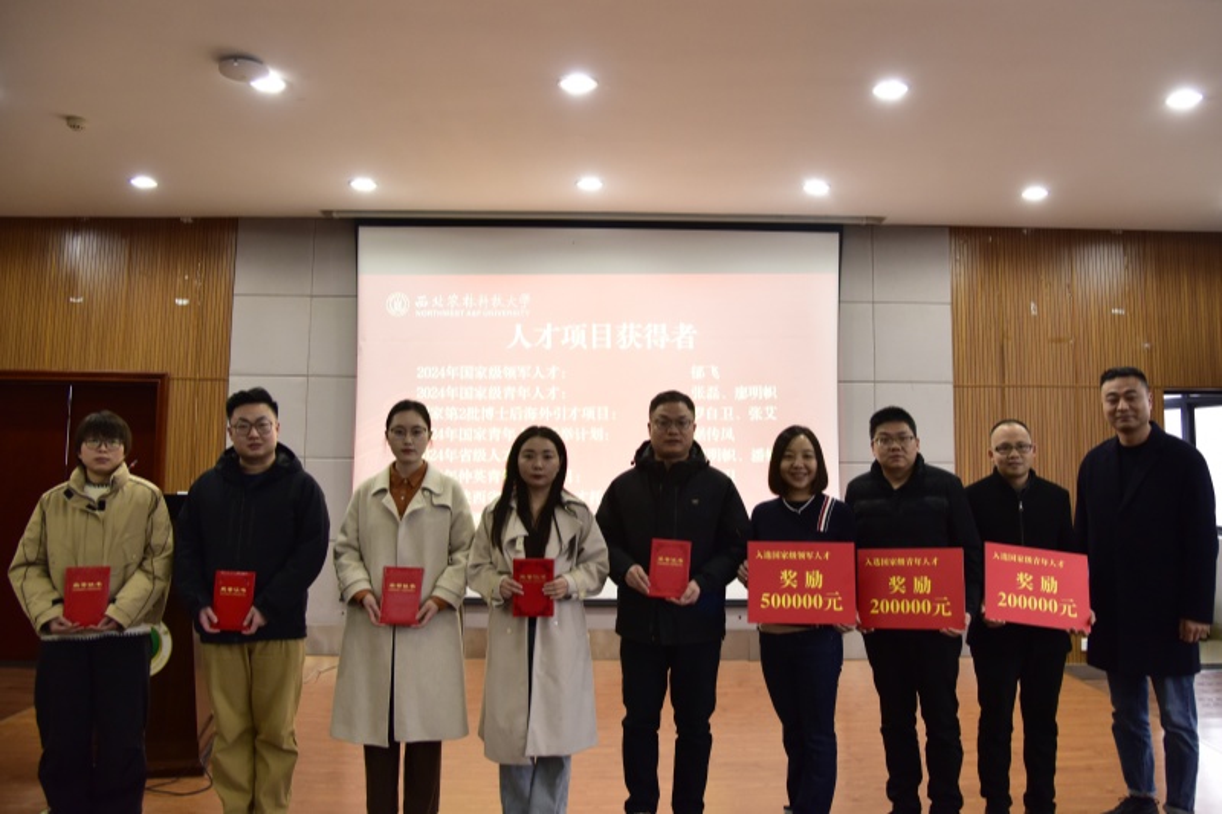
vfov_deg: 53.1
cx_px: 611
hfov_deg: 73.8
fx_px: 814
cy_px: 407
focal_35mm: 24
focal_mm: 24
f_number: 4
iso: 2000
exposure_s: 1/60
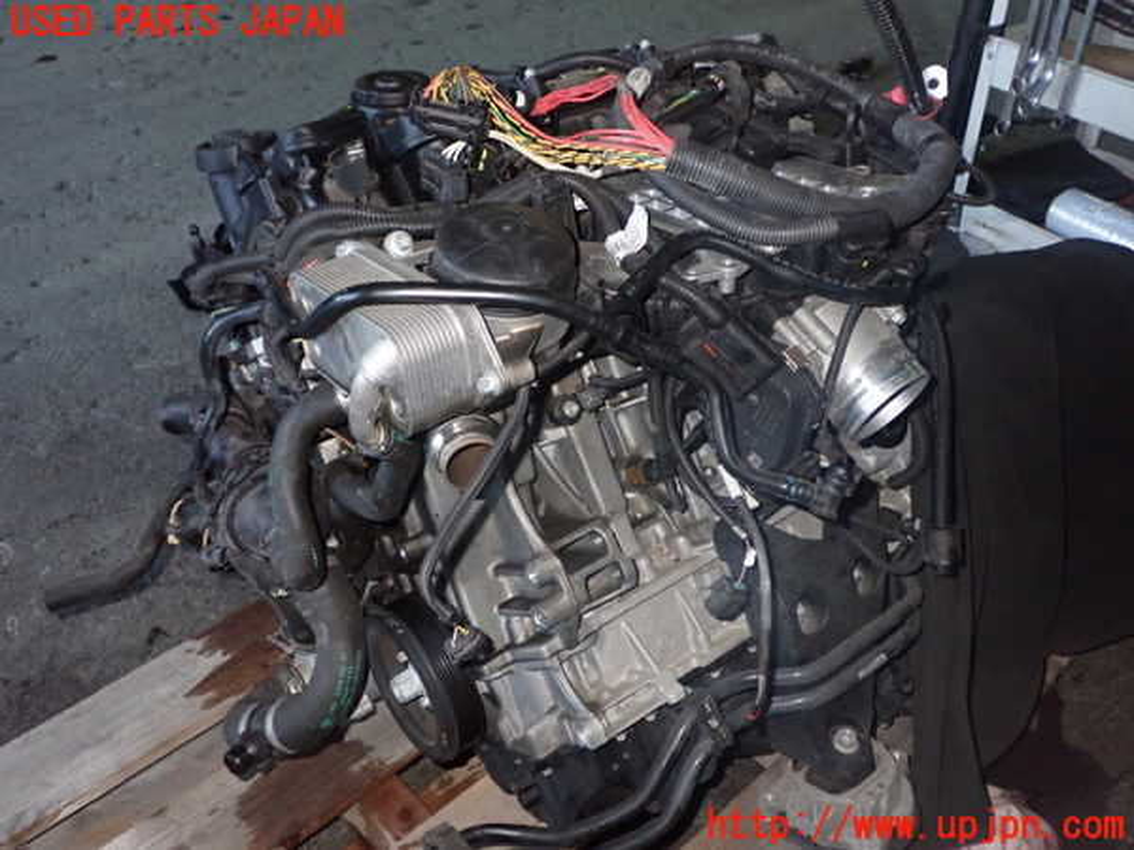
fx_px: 1048
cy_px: 425
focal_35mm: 32
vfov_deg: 44.2
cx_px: 567
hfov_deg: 56.8
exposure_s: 1/30
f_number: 7.1
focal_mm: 5.79
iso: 800
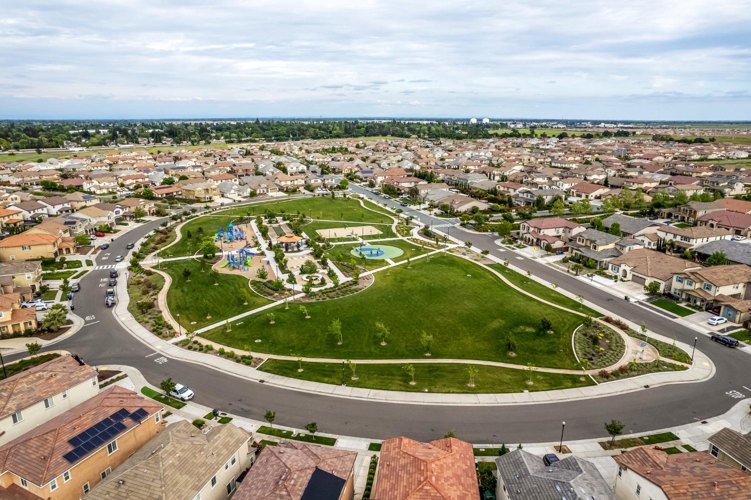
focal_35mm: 22
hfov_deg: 78.6
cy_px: 250
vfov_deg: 57.2
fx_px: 459
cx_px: 376
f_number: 2.8
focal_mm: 8.38
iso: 120
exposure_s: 1/1250
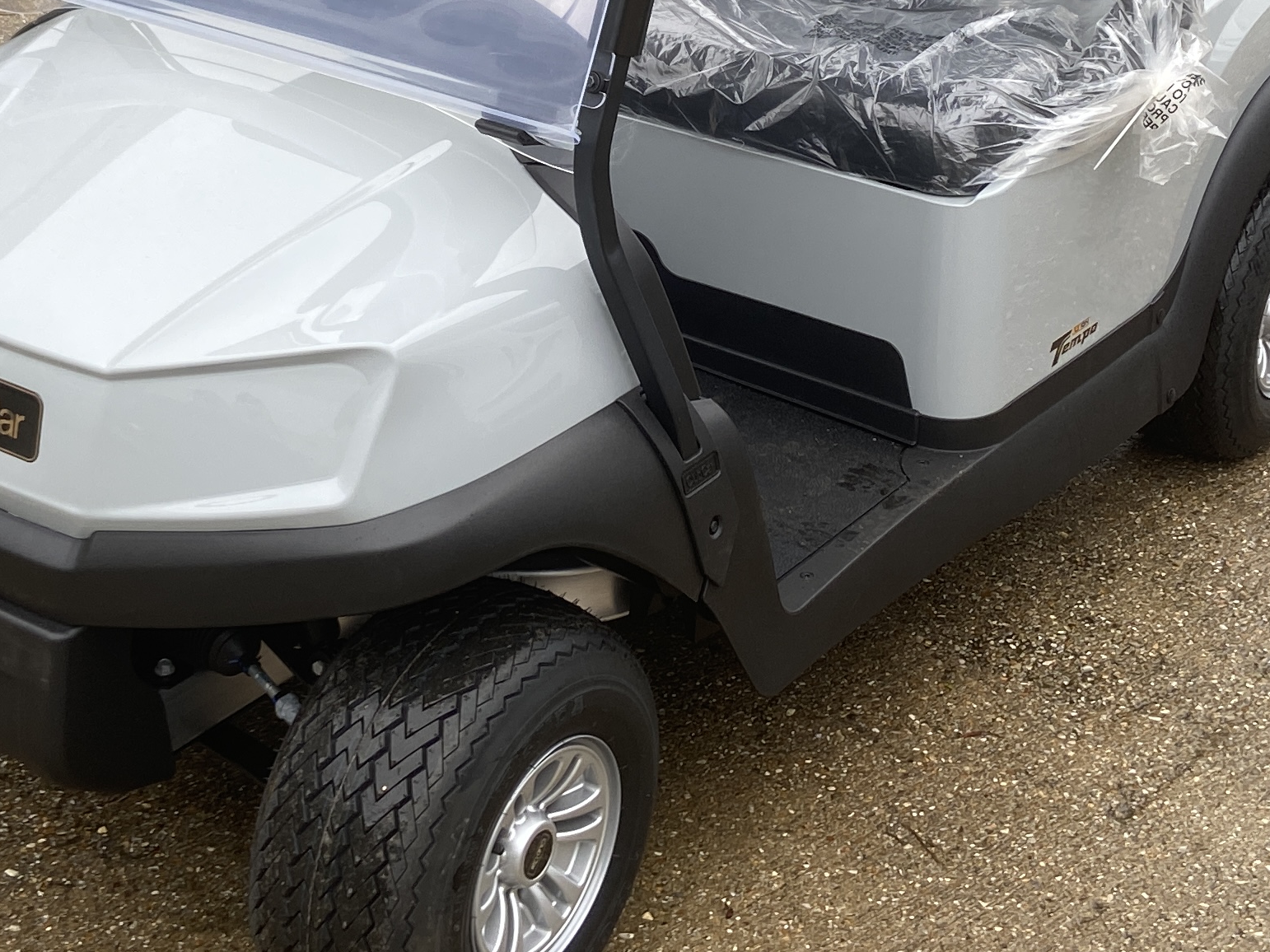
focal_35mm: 68
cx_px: 617
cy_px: 99
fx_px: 2494
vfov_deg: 21.2
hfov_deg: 28.6
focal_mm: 4.25
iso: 32
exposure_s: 1/122
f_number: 1.8
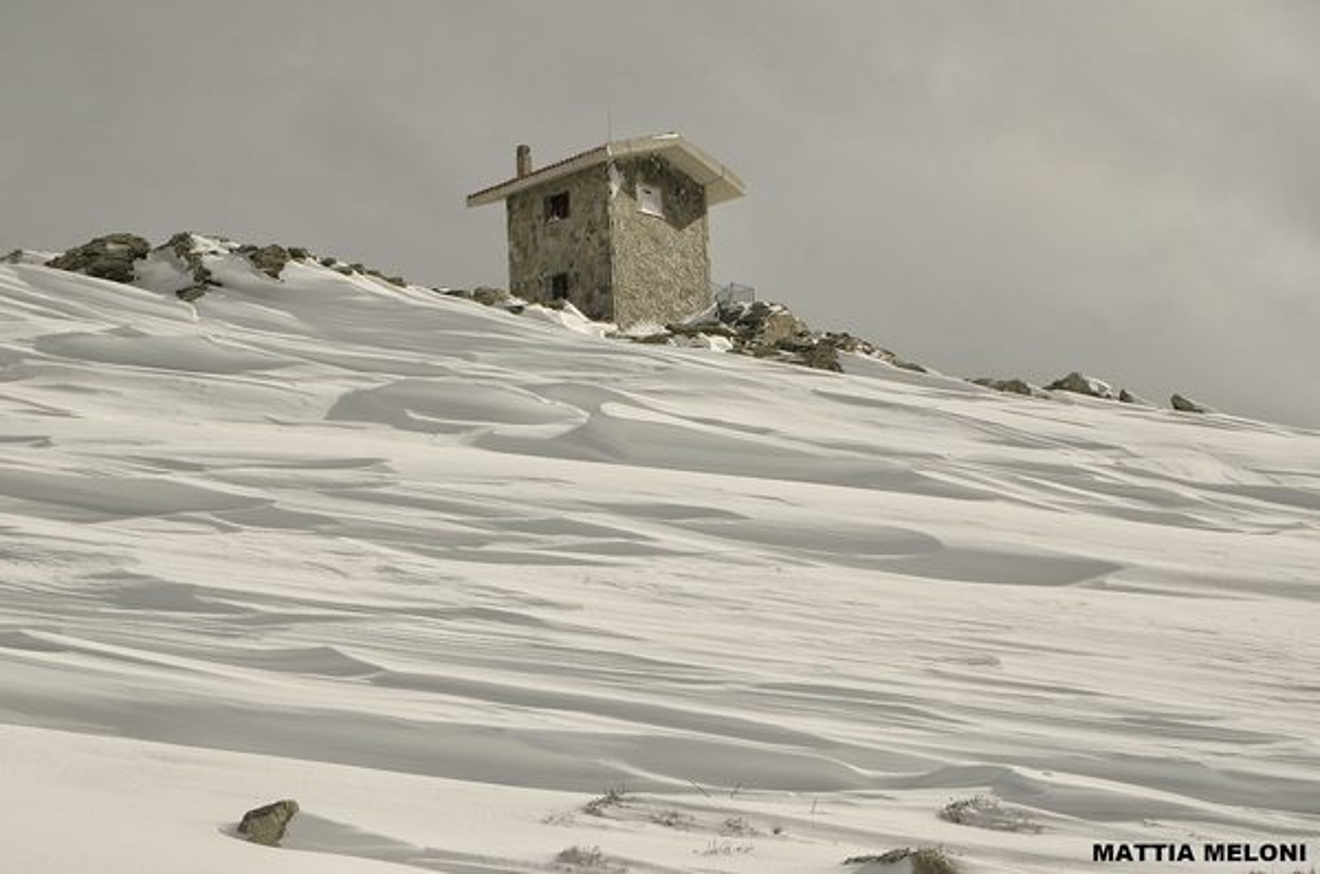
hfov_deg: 29.9
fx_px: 2469
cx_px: 660
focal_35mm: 68
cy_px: 437
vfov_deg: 20.1
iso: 200
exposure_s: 1/1600
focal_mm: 45
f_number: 11
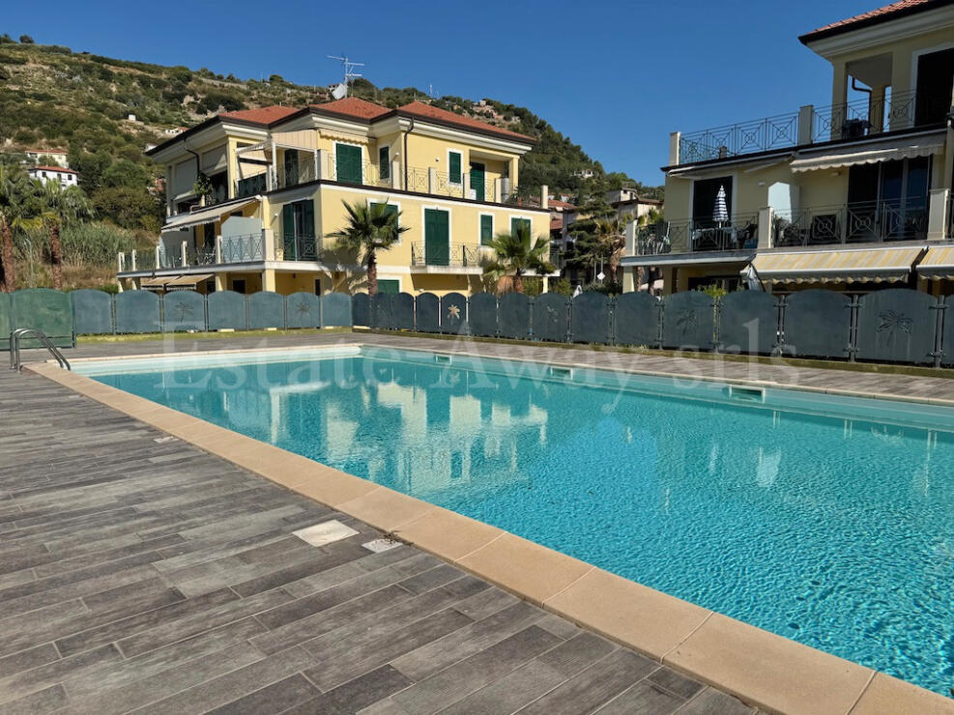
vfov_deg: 56.8
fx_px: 661
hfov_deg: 71.6
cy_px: 358
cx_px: 477
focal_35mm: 24
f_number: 1.78
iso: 80
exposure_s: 1/9009
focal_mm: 6.76
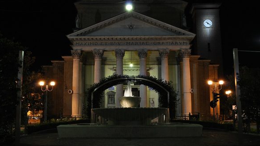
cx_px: 130
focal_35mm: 45
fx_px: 310
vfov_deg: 26.4
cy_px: 59
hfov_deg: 45.5
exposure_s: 1/10
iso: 1000
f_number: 8
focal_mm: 28
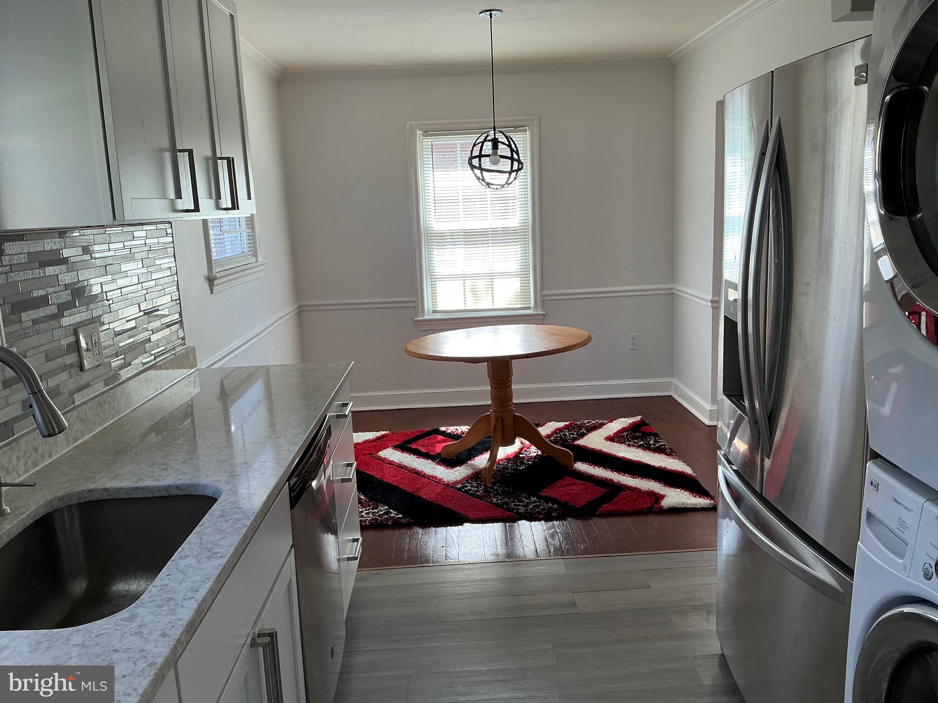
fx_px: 759
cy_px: 352
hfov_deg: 63.4
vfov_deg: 49.7
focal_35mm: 28
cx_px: 469
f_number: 1.8
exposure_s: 1/120
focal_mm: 3
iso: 64
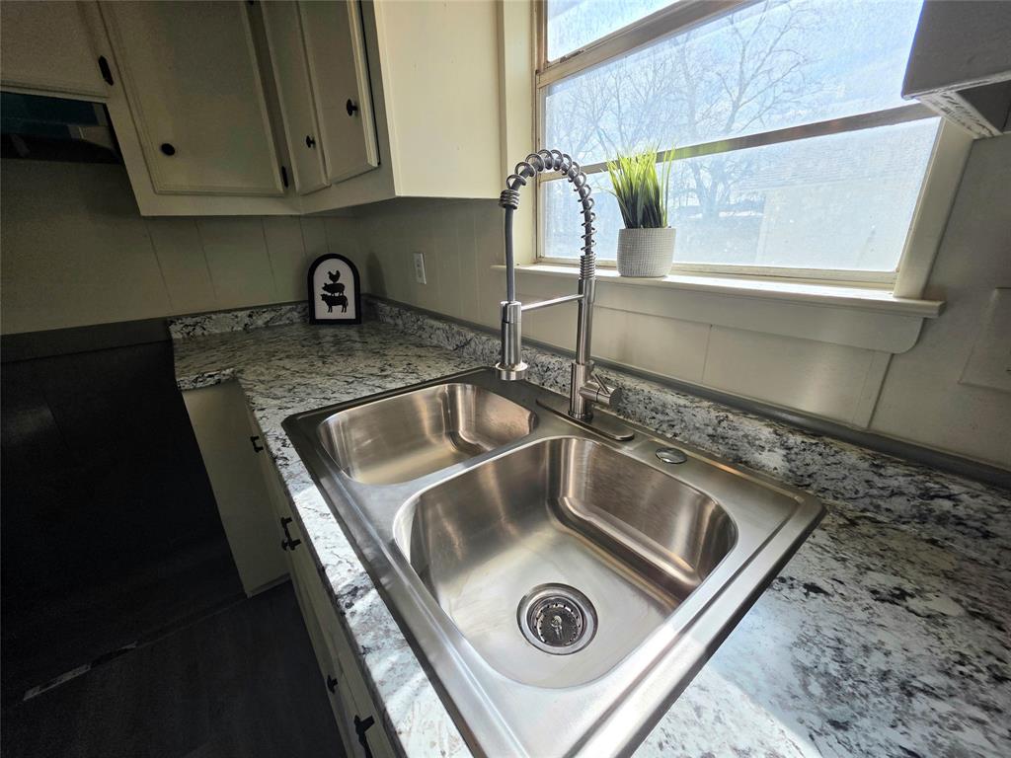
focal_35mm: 13
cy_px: 379
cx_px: 506
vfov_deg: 89.9
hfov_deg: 106.2
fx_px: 380
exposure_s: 1/588
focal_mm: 2.2
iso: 40
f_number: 1.9
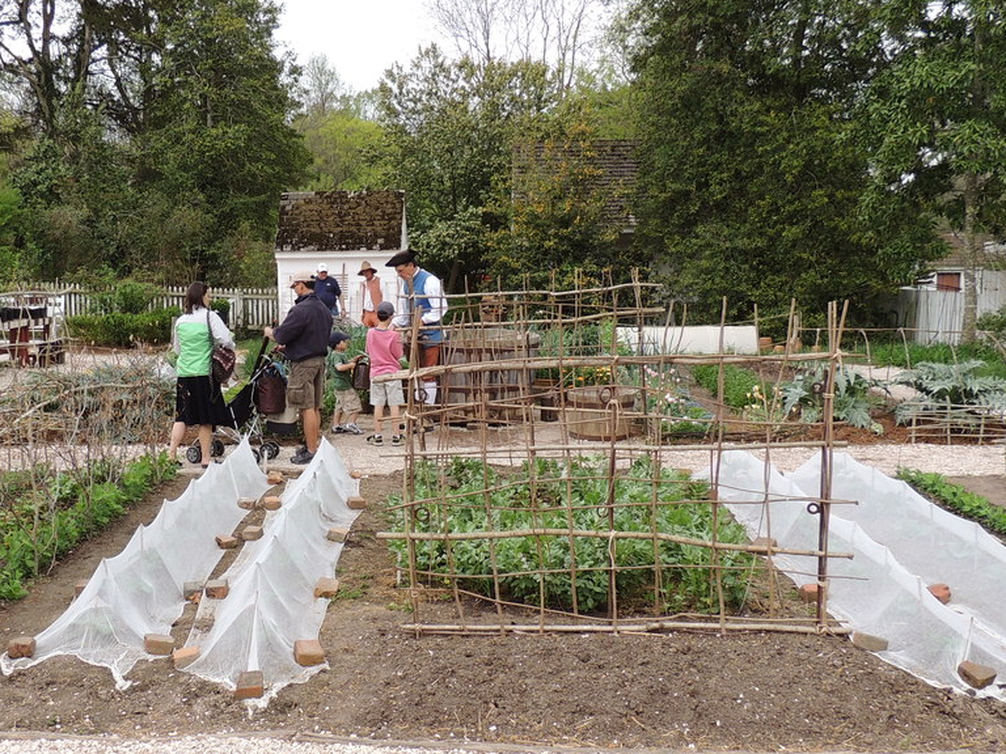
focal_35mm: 40
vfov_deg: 35.9
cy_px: 416
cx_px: 351
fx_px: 1162
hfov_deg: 46.2
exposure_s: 1/400
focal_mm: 4.3
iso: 100
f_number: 3
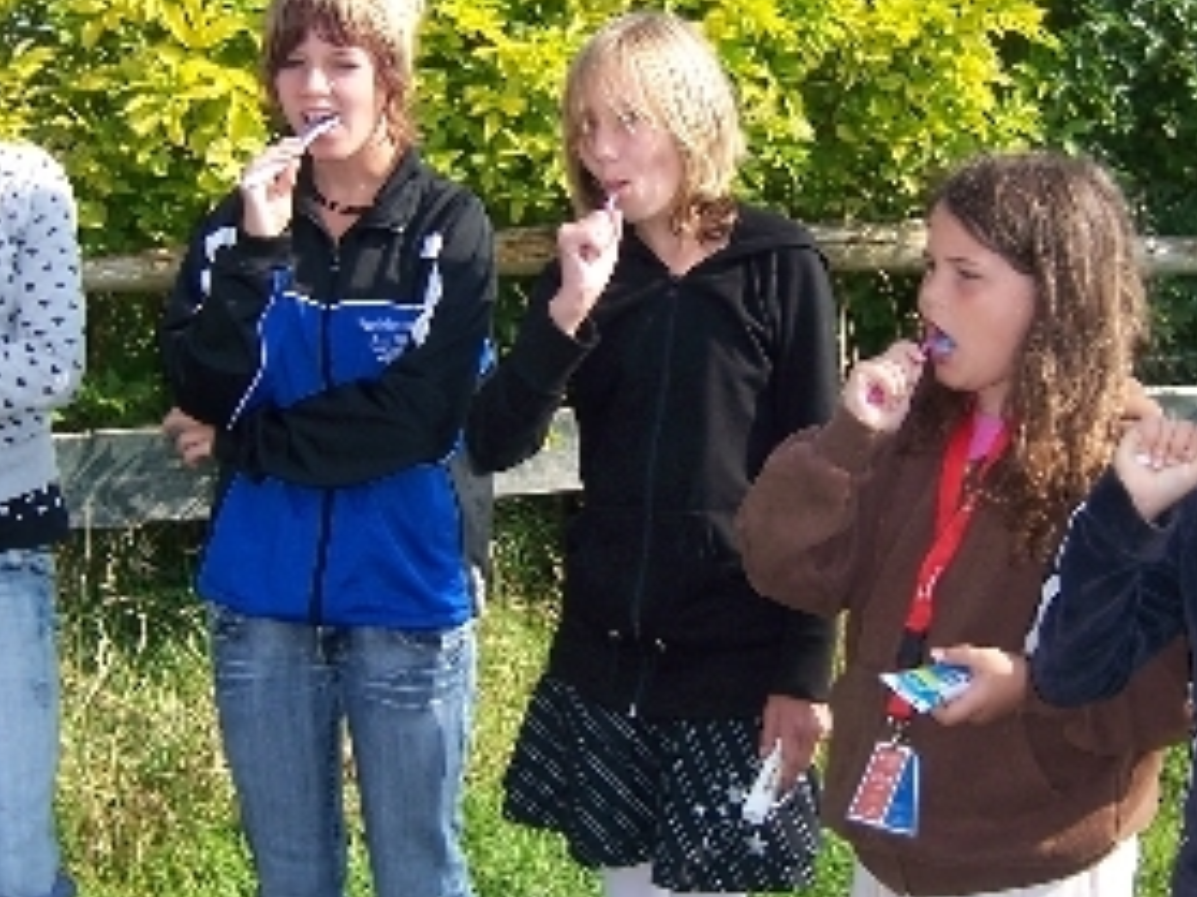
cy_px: 373
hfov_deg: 29.4
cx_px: 661
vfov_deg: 22.2
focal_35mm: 66
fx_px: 2281
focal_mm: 6.2
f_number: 2.8
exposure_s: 1/640
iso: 80
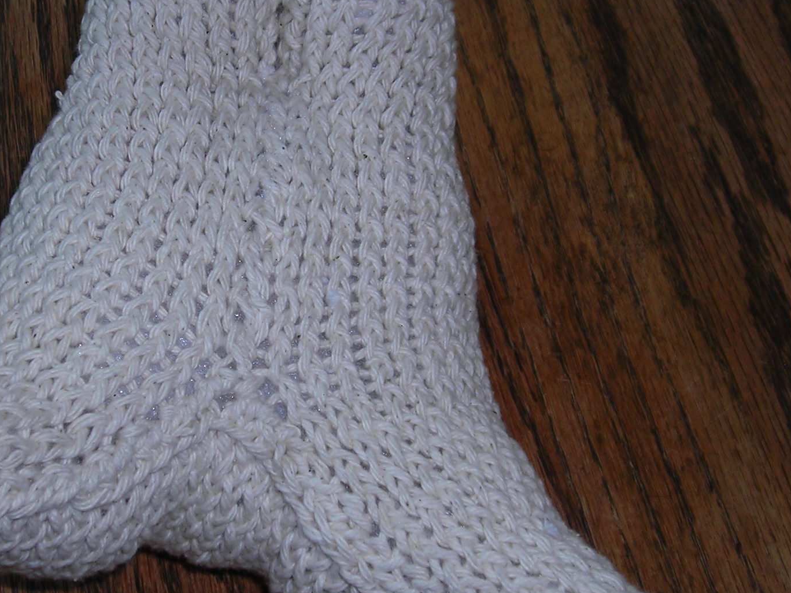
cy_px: 224
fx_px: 1645
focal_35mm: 72
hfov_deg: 26.9
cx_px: 284
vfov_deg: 20.4
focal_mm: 6.3
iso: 50
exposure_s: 1/60.1
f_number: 3.2
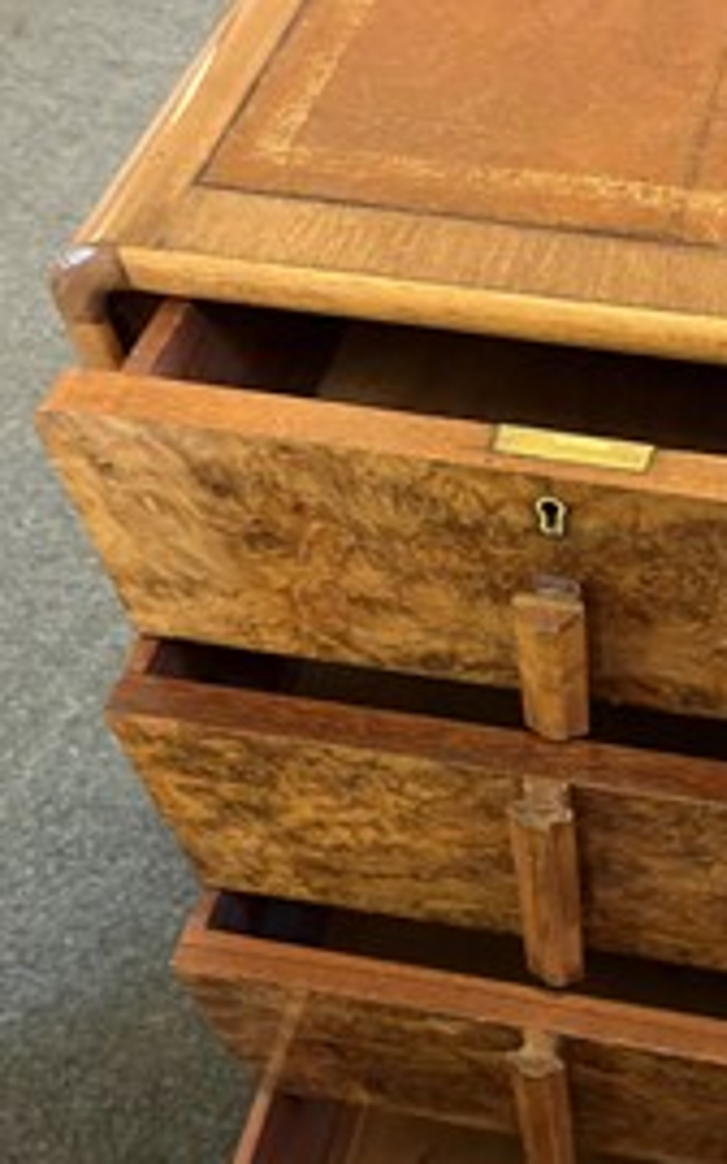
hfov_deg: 30.2
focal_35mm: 41
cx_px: 614
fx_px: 1300
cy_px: 653
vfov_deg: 48.1
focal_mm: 5.1
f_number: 1.6
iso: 640
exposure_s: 1/25
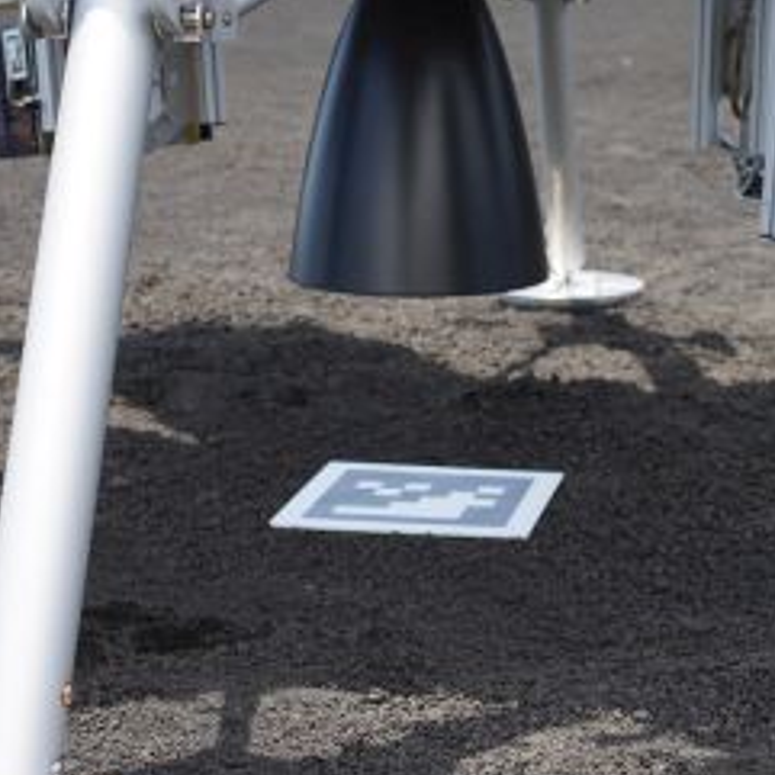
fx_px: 2052
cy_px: 481
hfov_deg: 21.4
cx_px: 450
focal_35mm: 81
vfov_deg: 21.3
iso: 100
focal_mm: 50
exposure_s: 1/250
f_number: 5
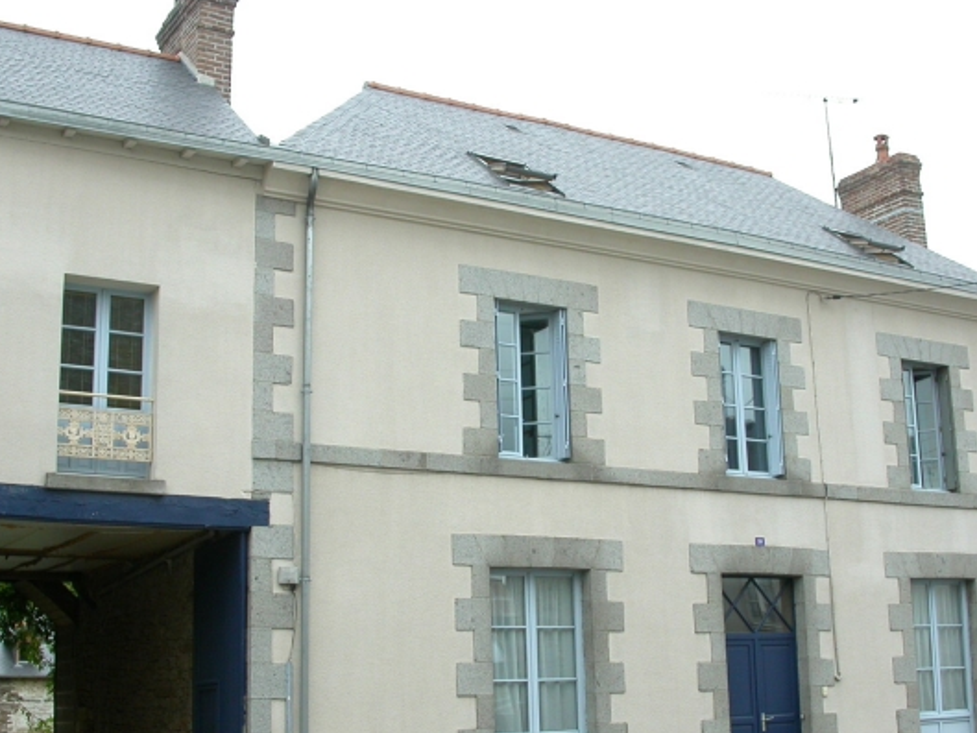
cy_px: 419
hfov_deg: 38.9
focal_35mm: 49
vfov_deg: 29.6
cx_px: 513
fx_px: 1383
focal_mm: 7.85
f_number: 5.3
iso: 100
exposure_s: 1/203
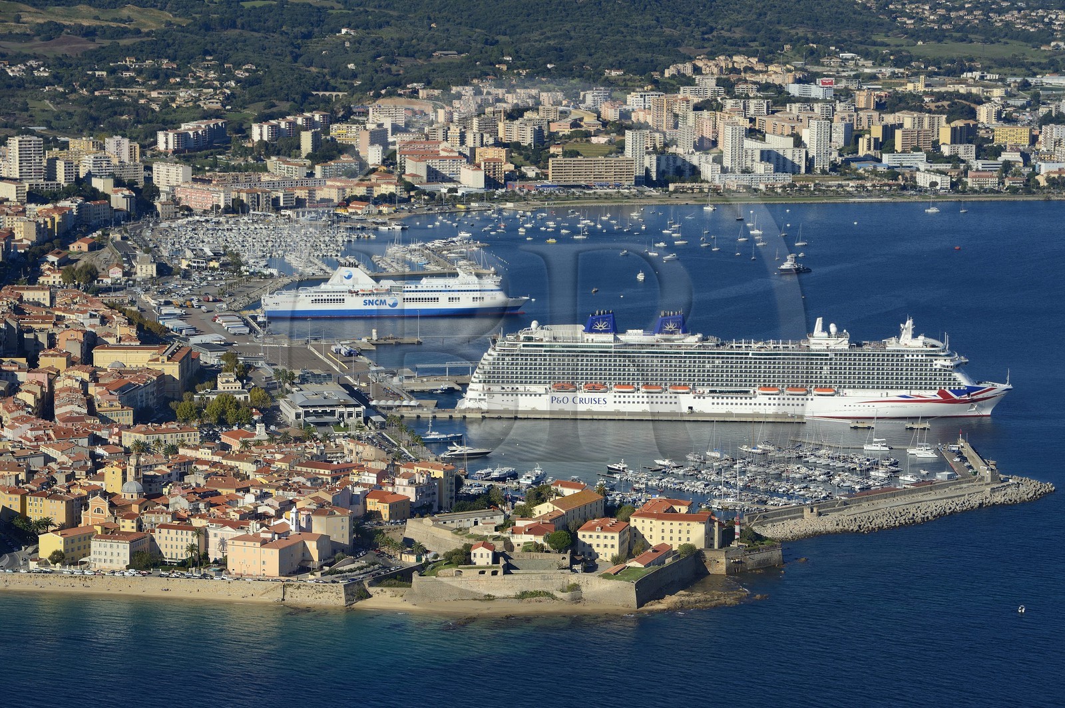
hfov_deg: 17.7
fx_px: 3429
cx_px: 532
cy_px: 354
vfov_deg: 11.8
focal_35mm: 116
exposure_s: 1/1000
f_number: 11
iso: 400
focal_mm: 116
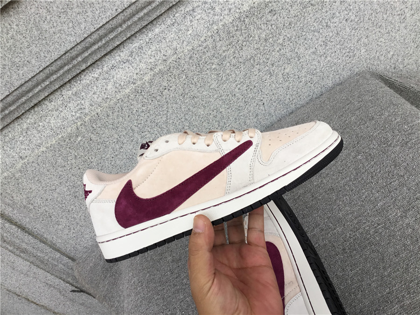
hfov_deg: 58.4
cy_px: 158
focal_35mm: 31
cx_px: 210
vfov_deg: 45.4
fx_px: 376
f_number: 2.4
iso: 25
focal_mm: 3.3
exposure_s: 1/108
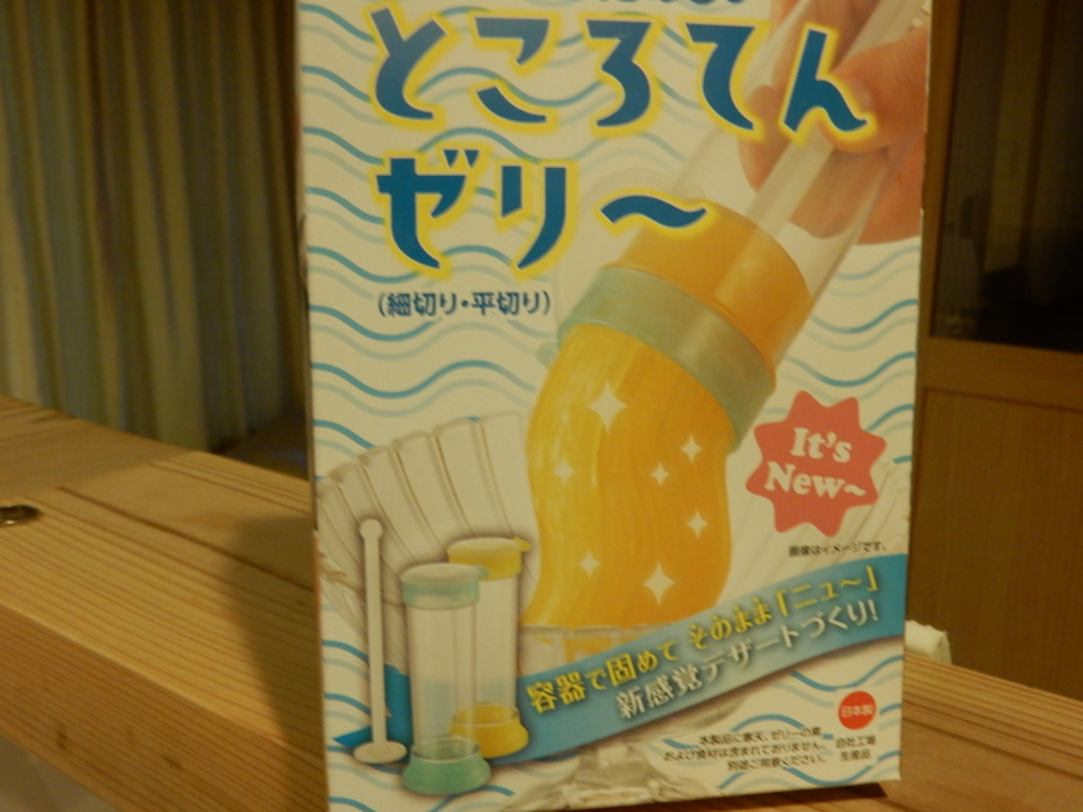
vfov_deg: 39.7
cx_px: 542
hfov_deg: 51.4
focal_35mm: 36
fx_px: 1126
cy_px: 406
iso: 400
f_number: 4
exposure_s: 1/13
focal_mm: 6.4
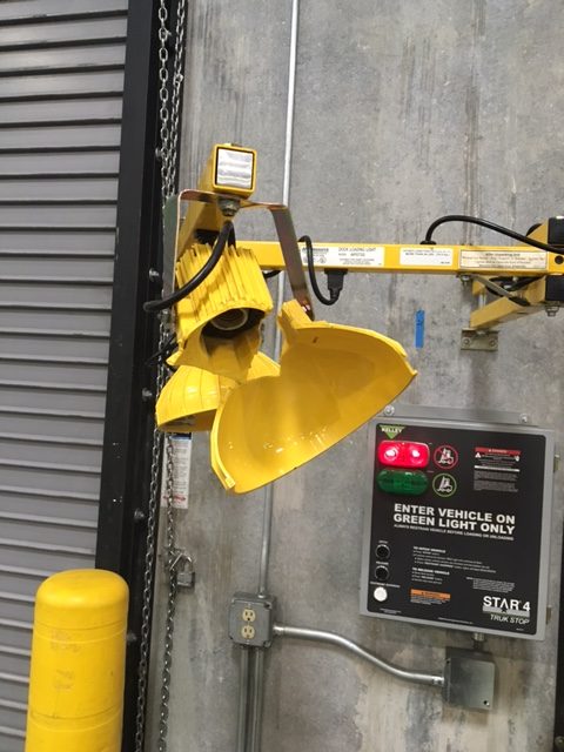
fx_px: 630
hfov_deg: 48.2
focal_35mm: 29
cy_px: 376
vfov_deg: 61.7
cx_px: 282
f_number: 2.2
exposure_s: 1/30
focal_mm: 4.15
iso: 125
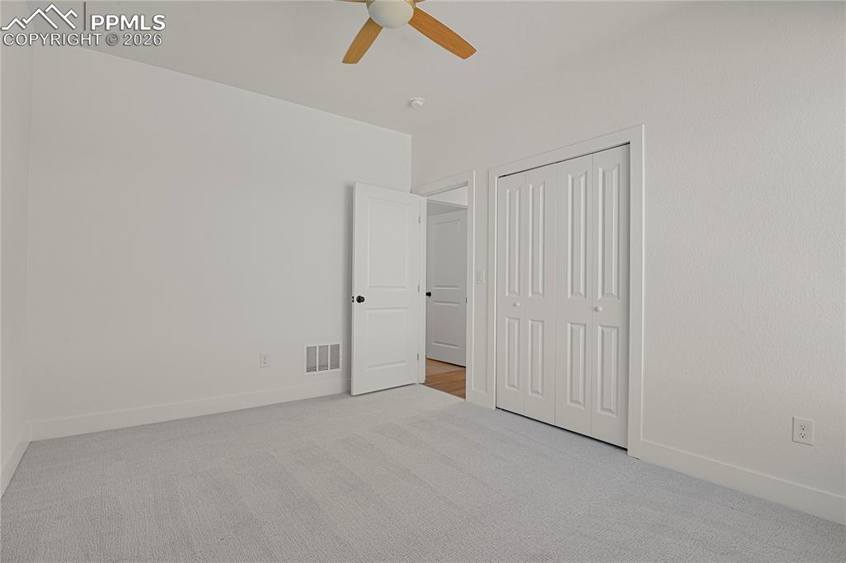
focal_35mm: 17
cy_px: 282
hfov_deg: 93.3
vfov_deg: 70.4
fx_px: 399
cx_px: 423
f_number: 8
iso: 250
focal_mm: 17
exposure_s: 1/2.5
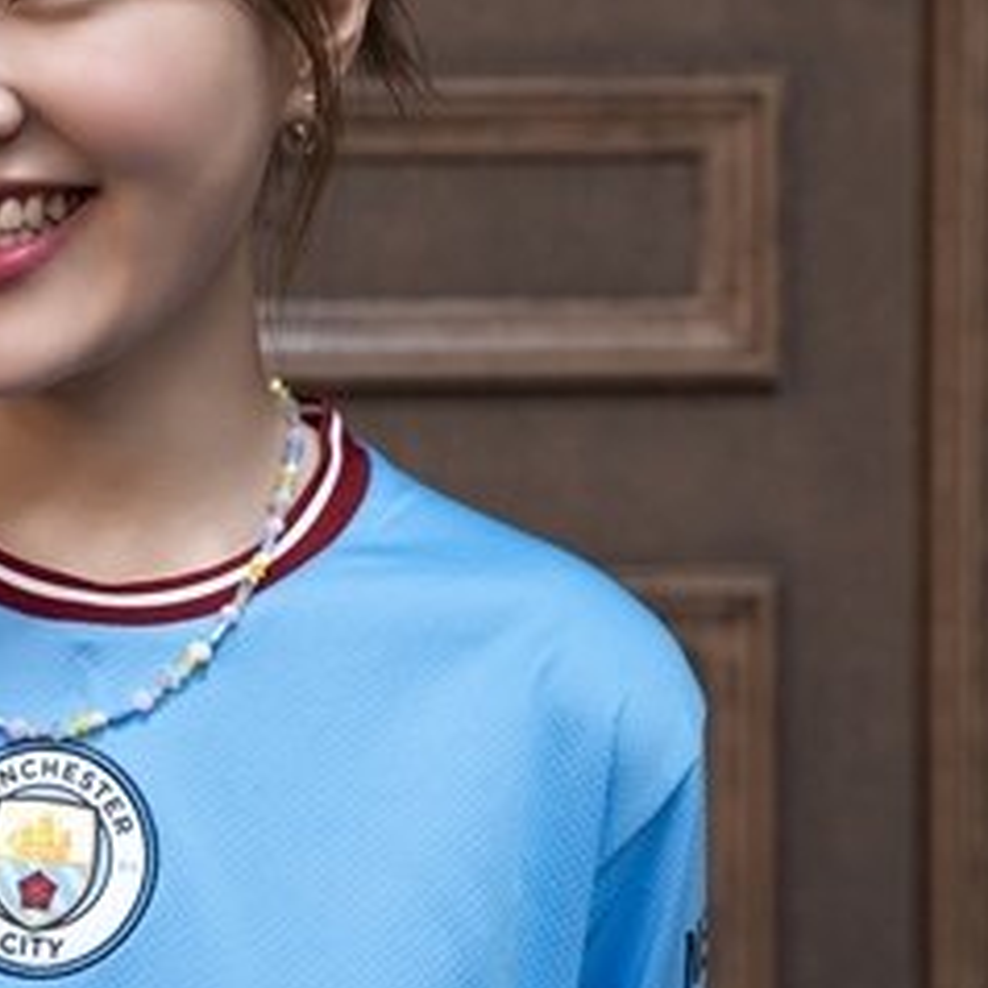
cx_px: 54
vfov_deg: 22.6
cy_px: 264
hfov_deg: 22.1
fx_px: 2454
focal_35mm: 76
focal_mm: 38
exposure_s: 1/125
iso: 1250
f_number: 4.5
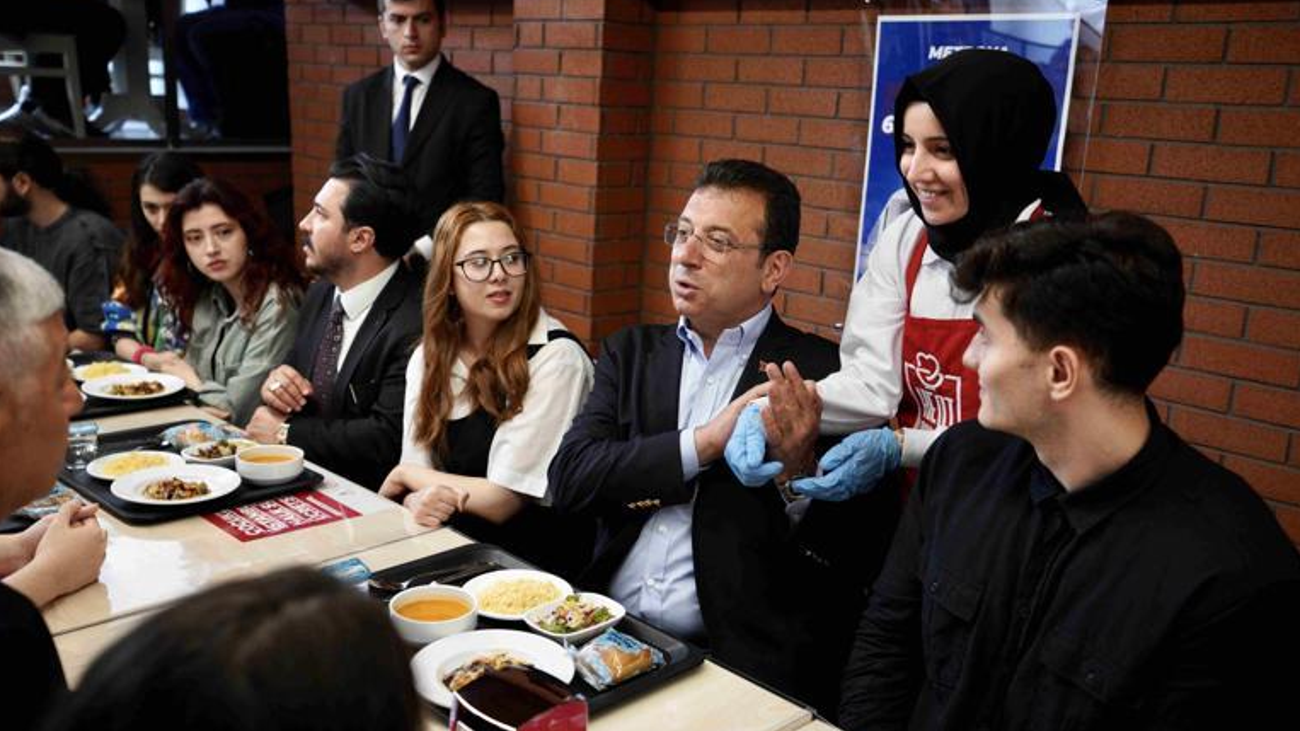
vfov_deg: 32.0
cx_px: 651
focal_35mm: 37
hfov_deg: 54.0
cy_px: 393
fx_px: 1275
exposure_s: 1/200
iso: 1250
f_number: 2.8
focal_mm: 35
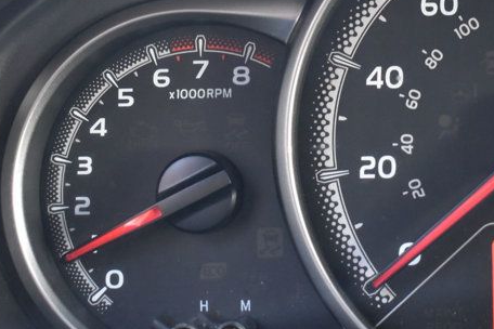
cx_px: 365
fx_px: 1386
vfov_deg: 13.5
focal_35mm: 101
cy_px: 94
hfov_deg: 20.1
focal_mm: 30
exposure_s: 1/15
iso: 1600
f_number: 5.6
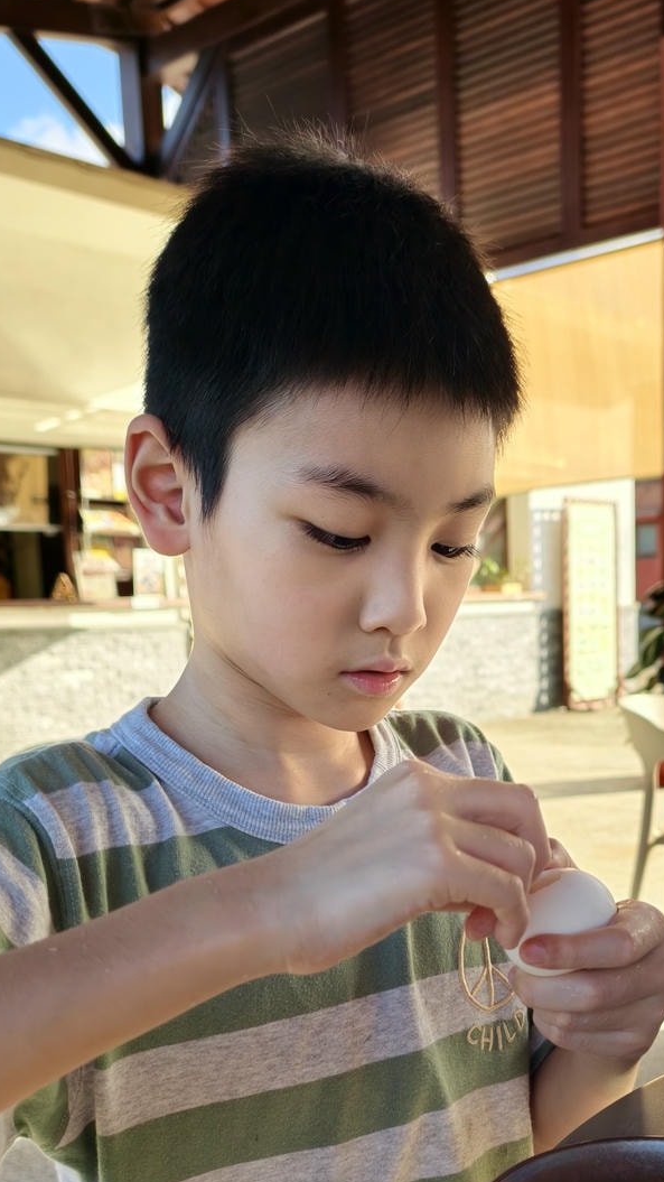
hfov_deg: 31.1
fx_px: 1190
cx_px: 392
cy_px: 848
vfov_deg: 51.1
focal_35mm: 38
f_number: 1.57
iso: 71
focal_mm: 6.54
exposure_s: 1/831
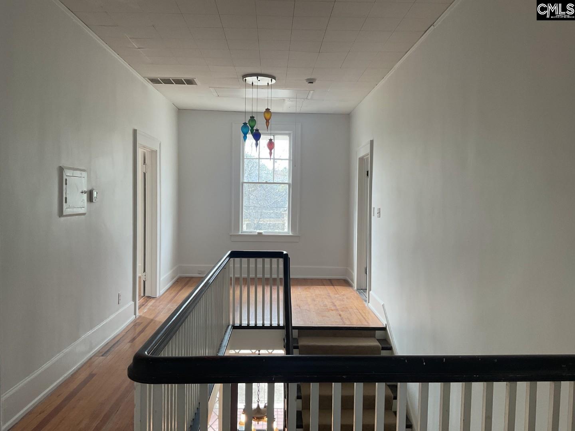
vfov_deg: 48.2
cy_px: 216
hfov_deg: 61.7
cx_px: 288
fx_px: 482
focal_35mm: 29
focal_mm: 3
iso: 64
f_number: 1.8
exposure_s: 1/120
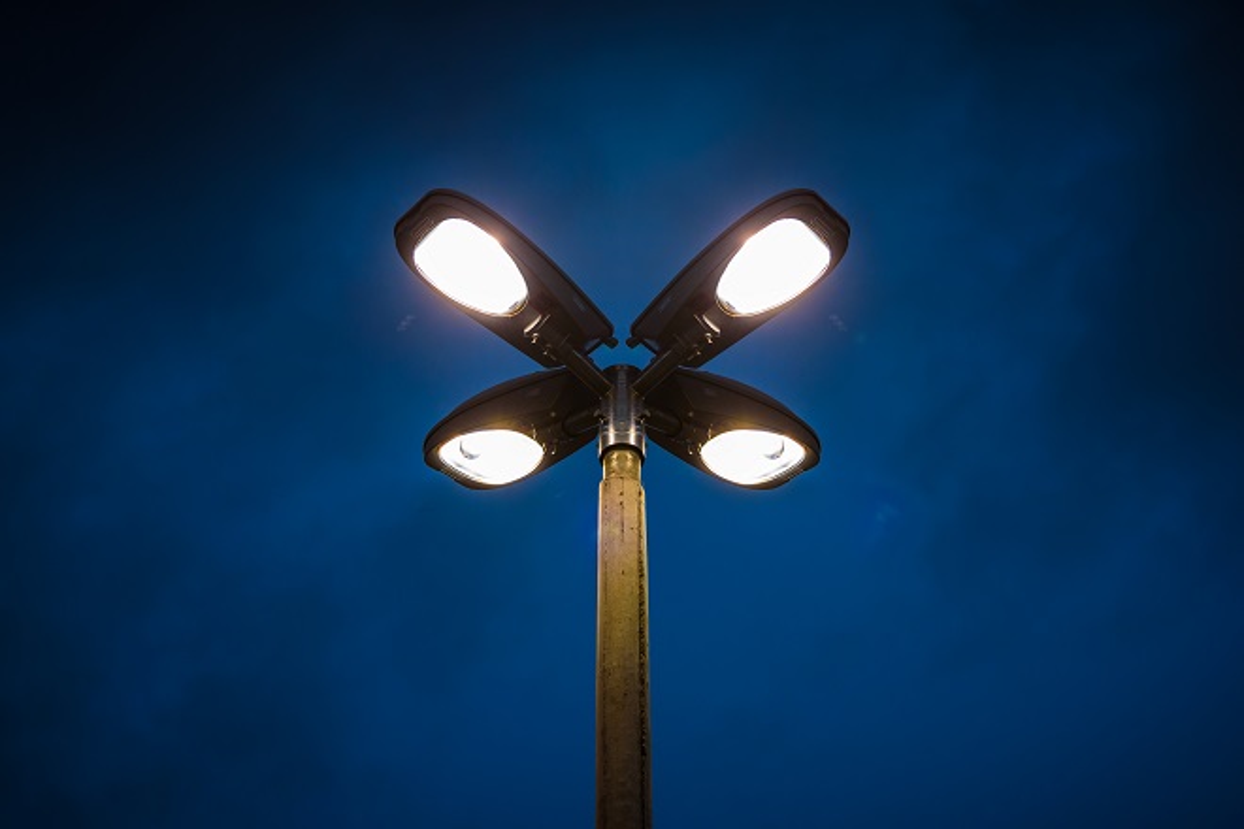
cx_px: 622
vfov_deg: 13.0
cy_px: 414
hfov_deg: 19.5
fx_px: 3628
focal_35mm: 105
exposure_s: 1/40
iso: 100
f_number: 4.5
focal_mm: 70
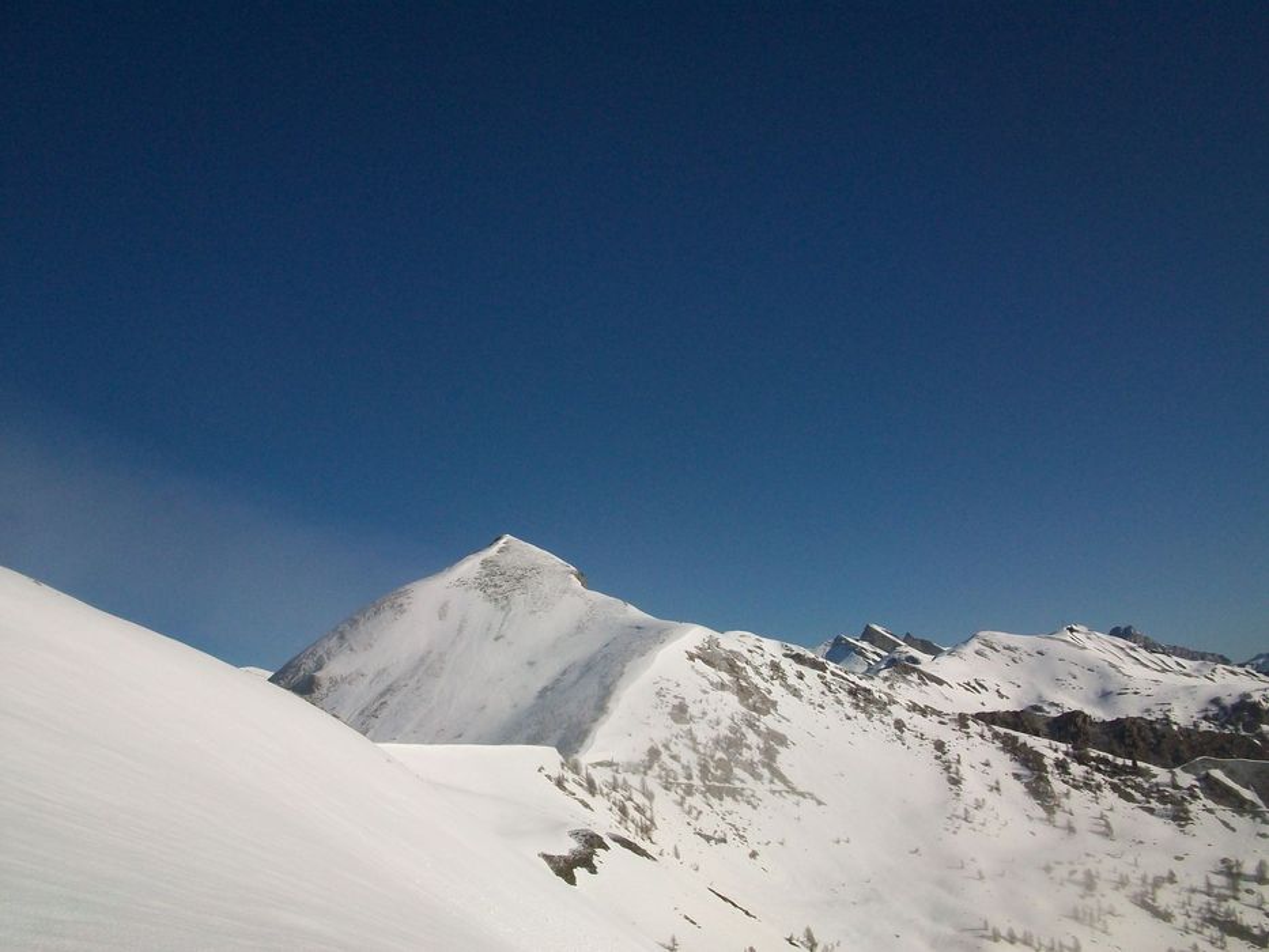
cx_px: 634
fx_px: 1247
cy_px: 476
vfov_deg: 41.8
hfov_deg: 54.0
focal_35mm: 34
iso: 80
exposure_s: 1/1401
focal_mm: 5.7
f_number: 5.5
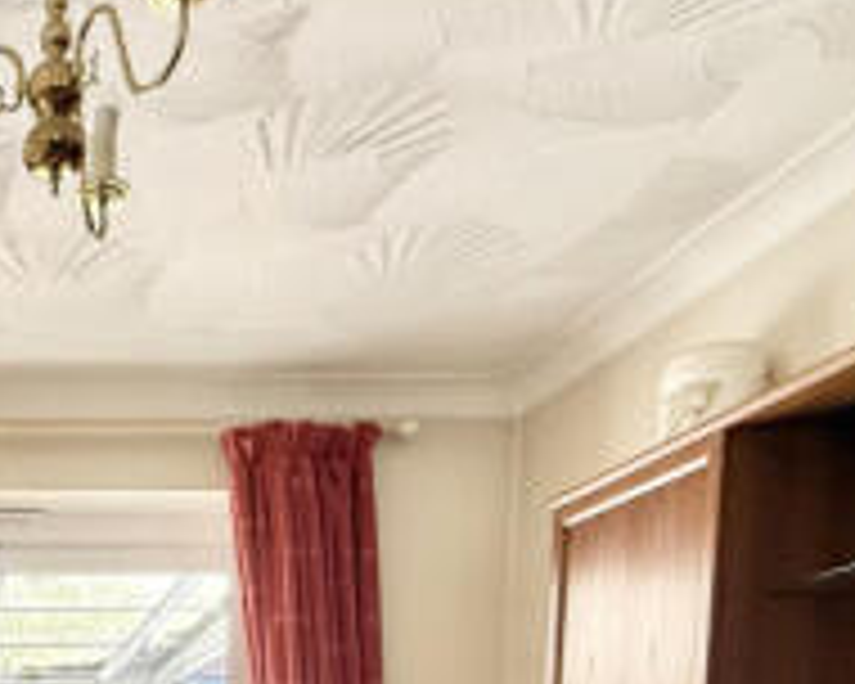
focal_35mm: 42
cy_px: 920
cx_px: -70
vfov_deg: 28.4
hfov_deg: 37.3
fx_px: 1063
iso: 250
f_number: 2.2
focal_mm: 2.22
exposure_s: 1/99
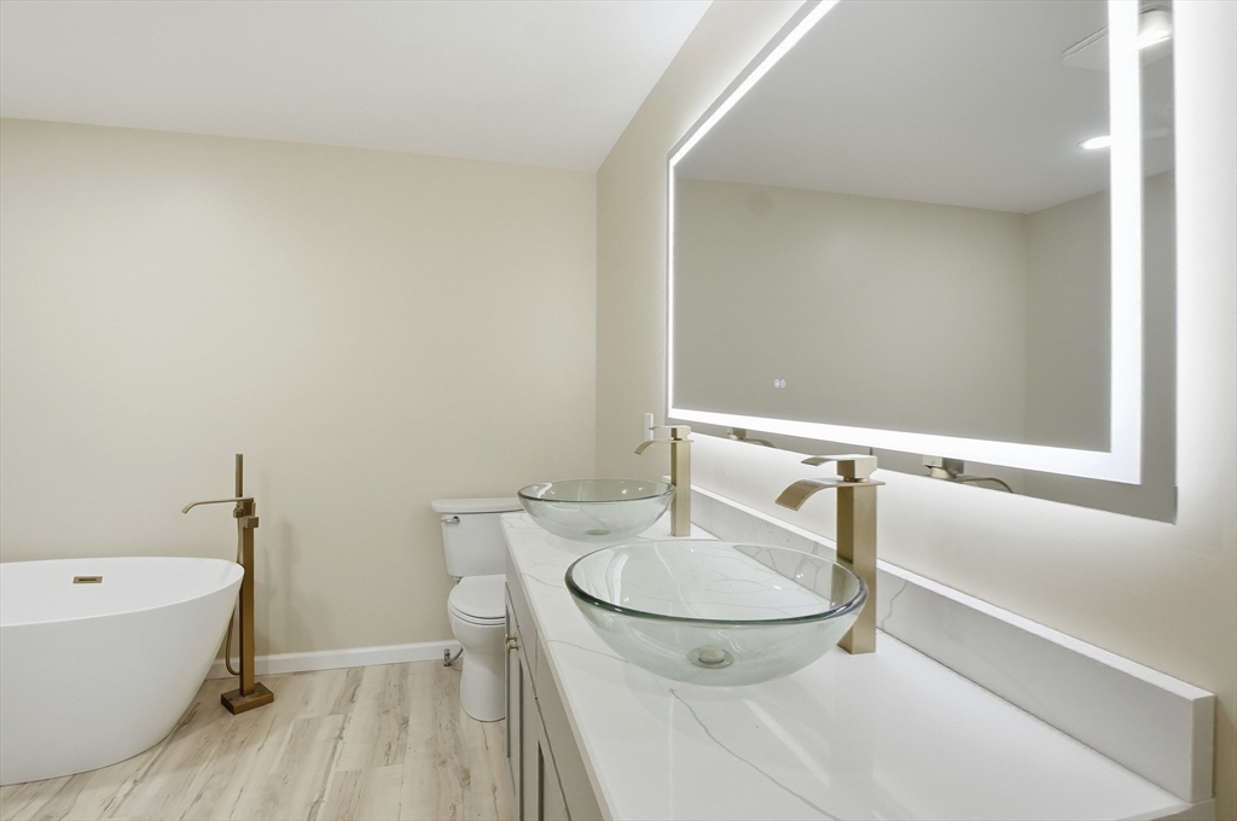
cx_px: 618
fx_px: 566
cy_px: 410
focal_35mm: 16
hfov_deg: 95.1
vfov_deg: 71.9
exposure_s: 1/640
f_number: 7.1
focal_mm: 11
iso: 800
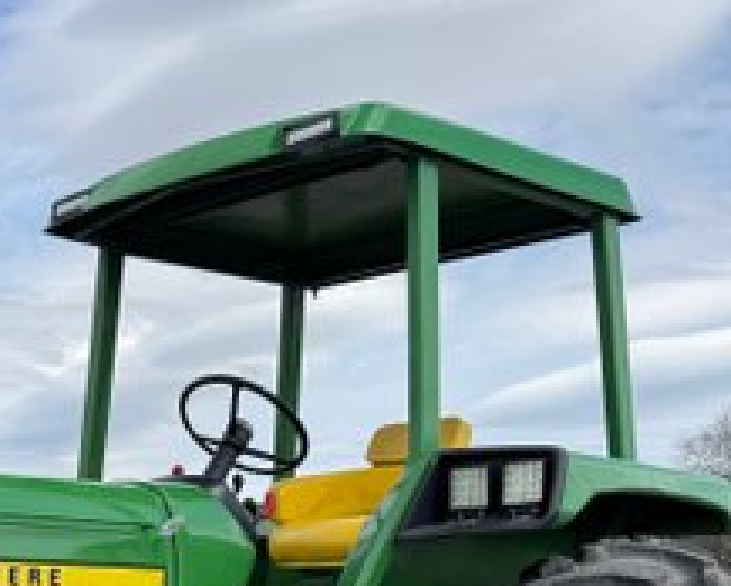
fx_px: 1472
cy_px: 786
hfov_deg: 26.1
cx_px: -35
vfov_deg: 20.4
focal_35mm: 68
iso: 80
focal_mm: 6.76
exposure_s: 1/3021
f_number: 1.78
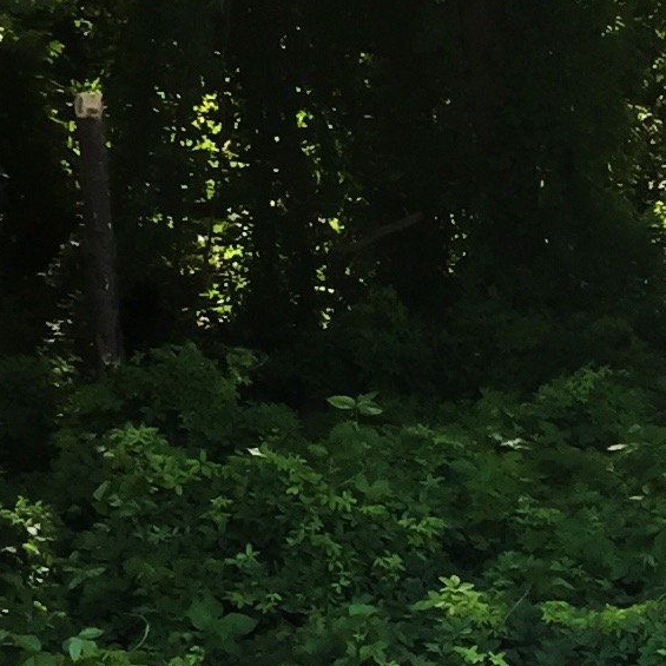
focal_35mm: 148
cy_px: 993
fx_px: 3222
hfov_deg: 10.9
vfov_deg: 11.3
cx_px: 1278
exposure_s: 1/132
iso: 32
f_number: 2.2
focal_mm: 4.15
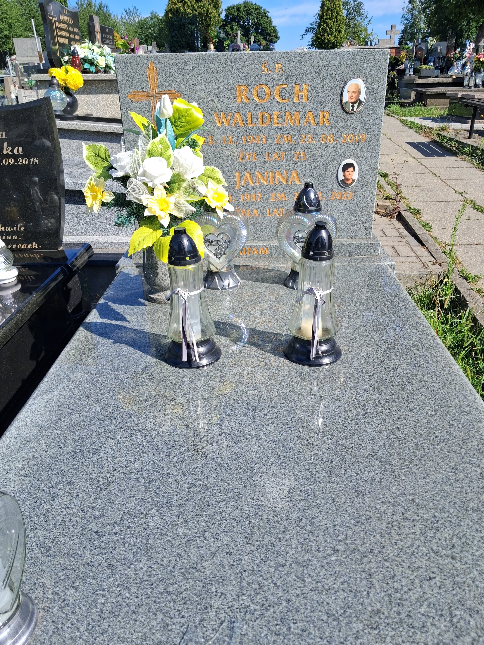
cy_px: 322
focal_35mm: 27
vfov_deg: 65.3
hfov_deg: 51.4
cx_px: 242
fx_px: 503
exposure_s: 1/461
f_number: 1.8
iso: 20
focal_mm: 4
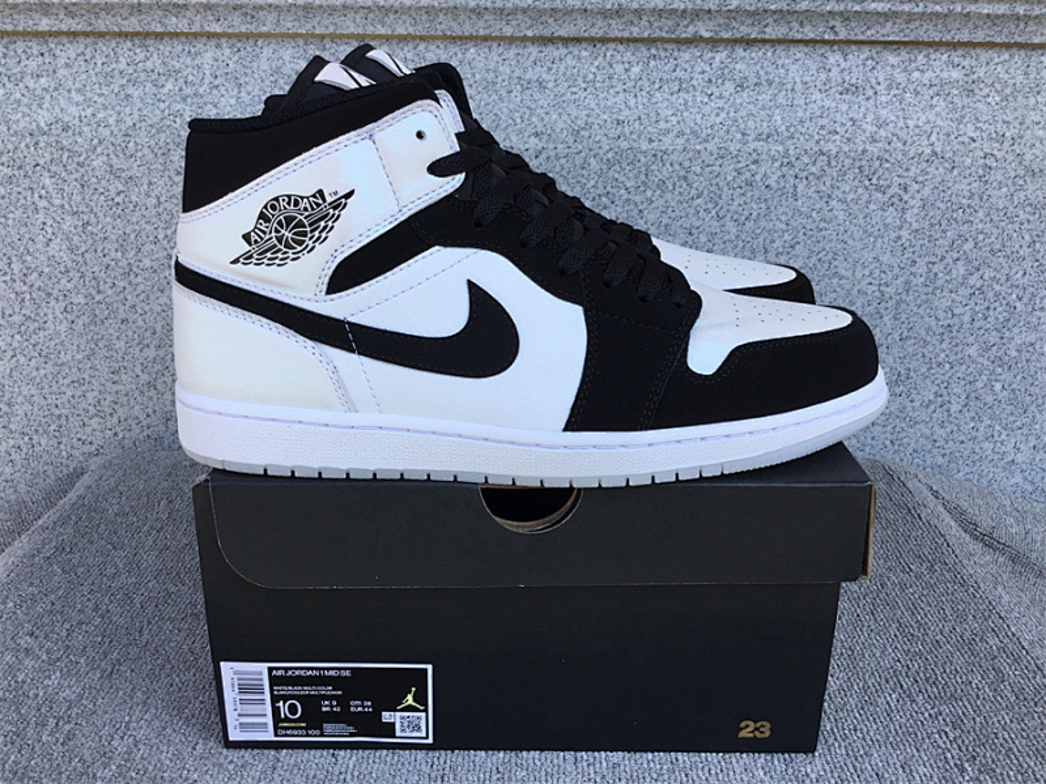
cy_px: 392
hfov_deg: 58.4
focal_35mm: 31
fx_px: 937
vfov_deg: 45.4
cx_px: 523
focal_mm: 3.3
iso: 25
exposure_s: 1/522
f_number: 2.4
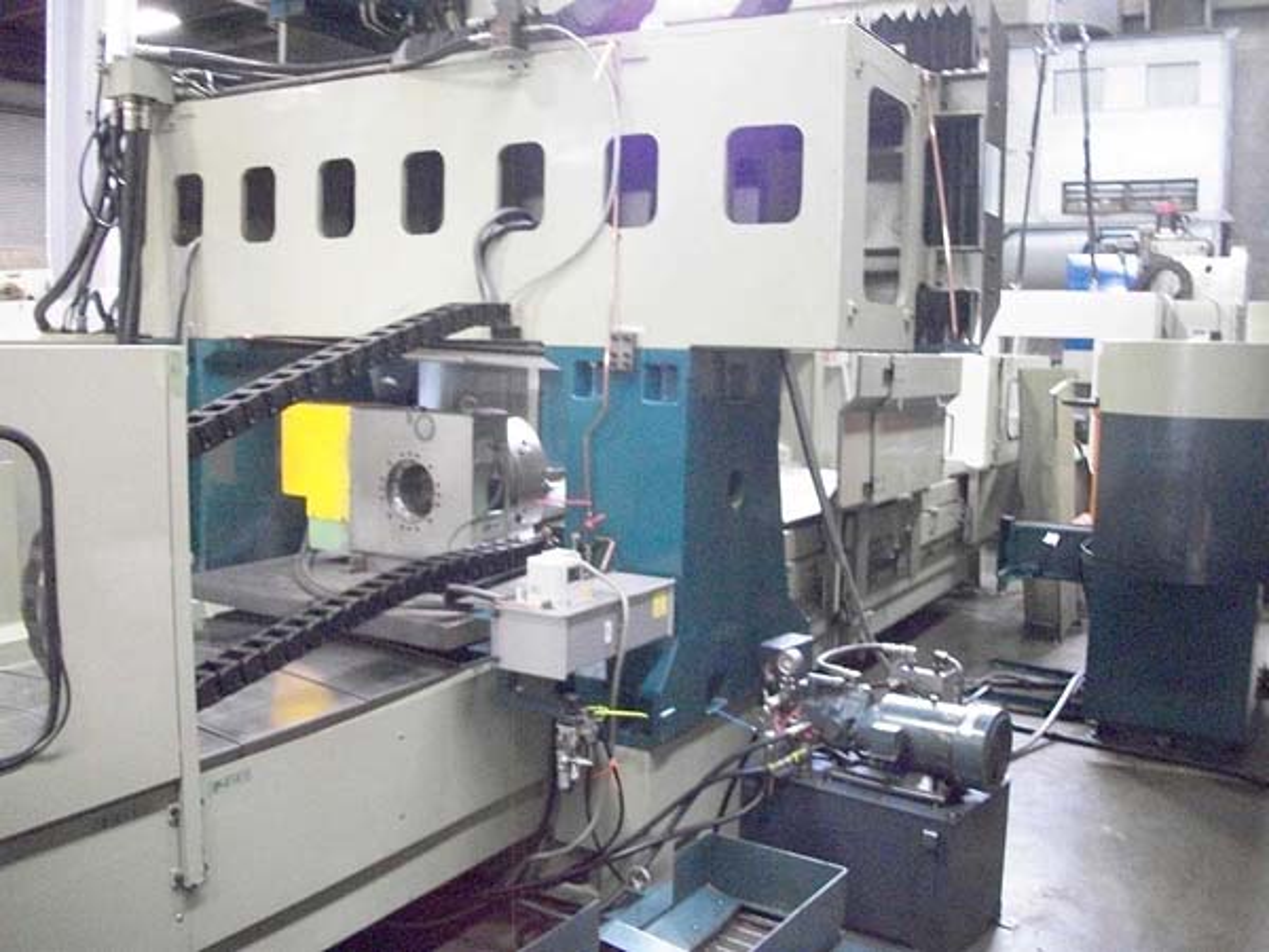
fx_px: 1173
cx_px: 634
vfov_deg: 44.2
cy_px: 476
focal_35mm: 32
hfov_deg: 56.8
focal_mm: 5.7
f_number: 2.9
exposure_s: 1/40
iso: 640
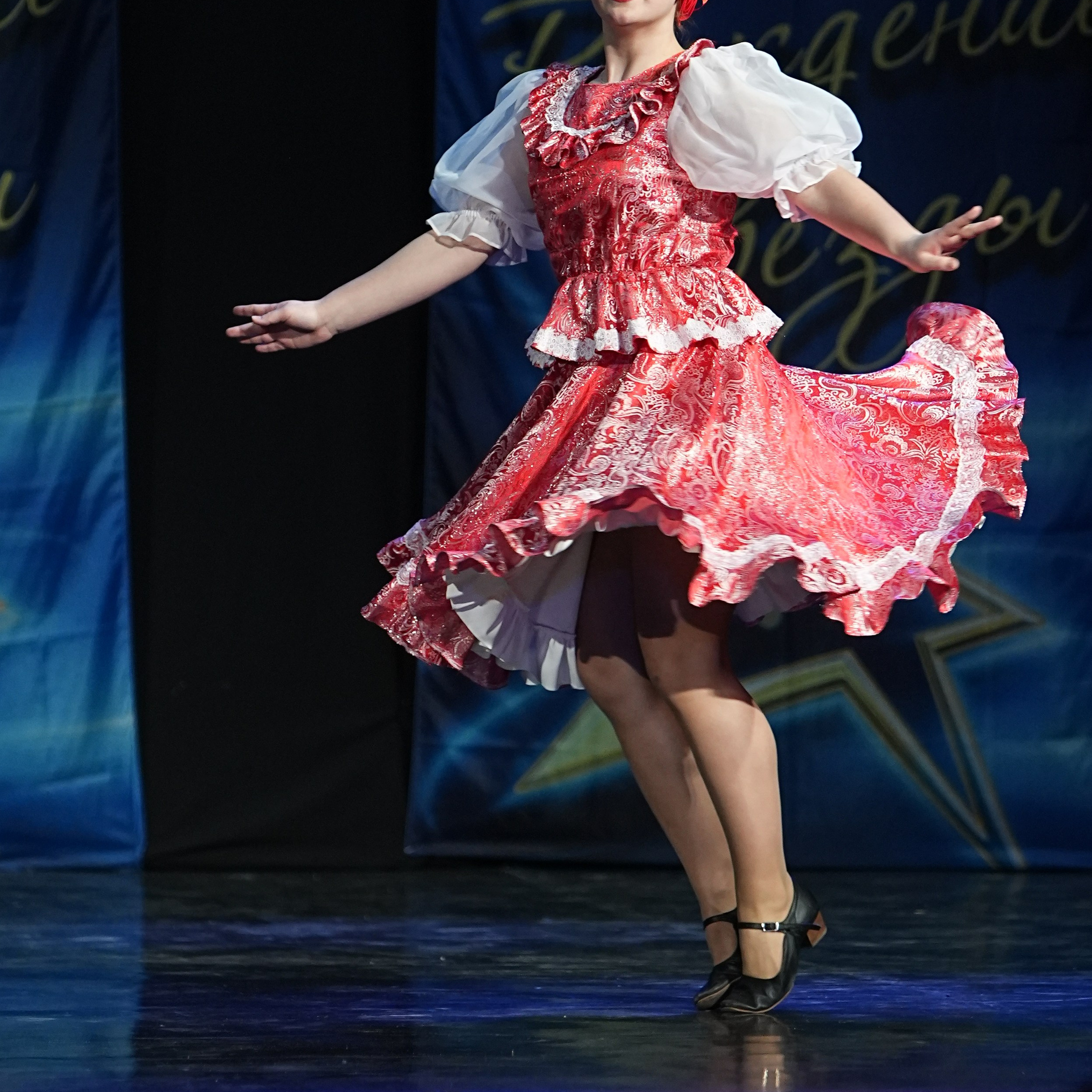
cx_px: 577
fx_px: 11421
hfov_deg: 5.5
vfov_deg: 5.5
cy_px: 260
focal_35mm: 320
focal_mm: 153
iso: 2000
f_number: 2.8
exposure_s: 1/400
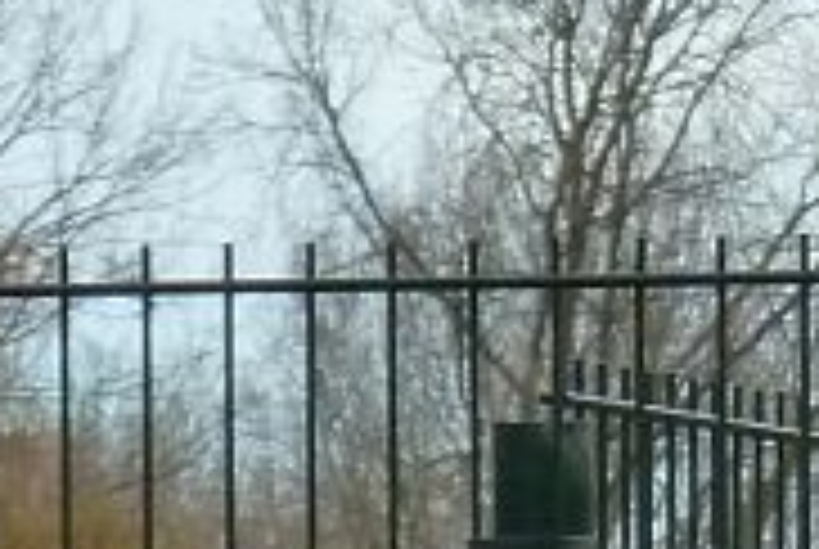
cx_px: 1516
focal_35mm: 747
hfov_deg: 2.7
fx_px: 17022
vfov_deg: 1.8
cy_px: 400
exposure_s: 1/250
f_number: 4.4
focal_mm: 21
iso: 250
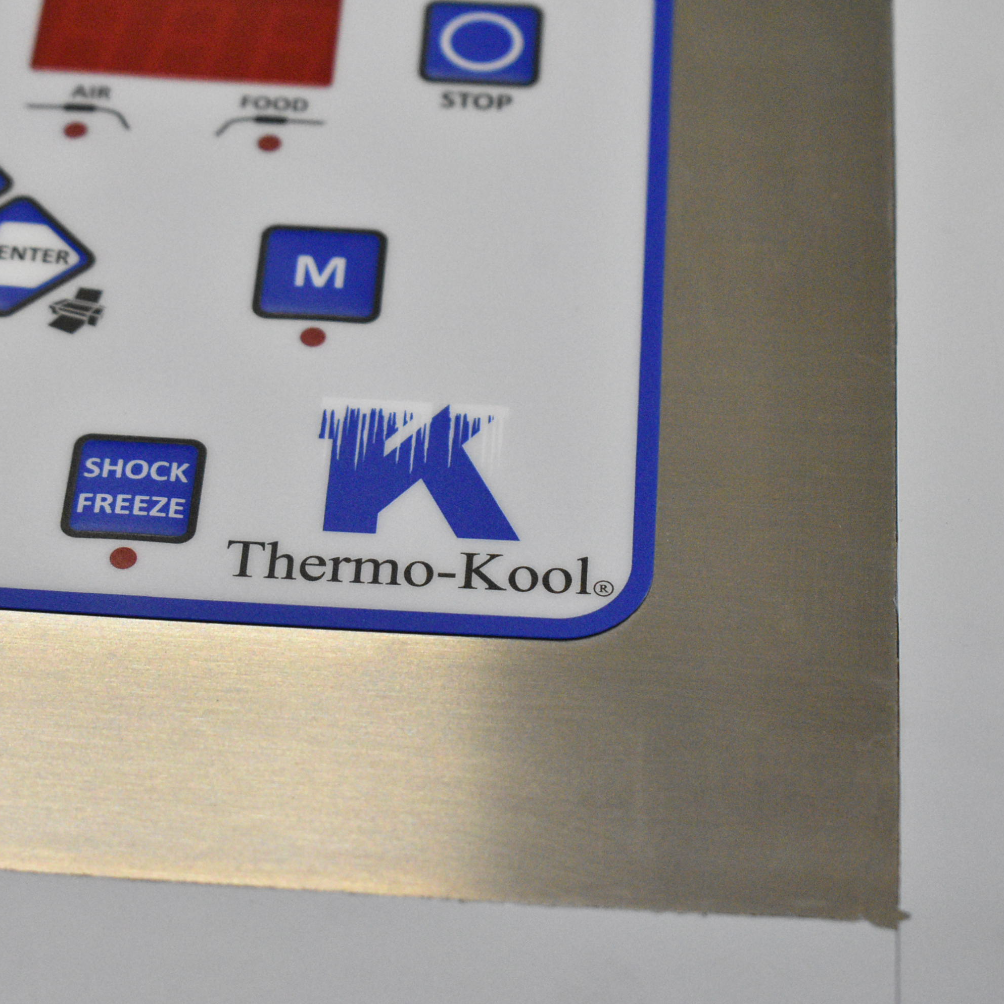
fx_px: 3467
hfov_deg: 16.5
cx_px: 409
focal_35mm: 106
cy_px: 500
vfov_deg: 16.5
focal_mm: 55
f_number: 7.1
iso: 6400
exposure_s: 1/200
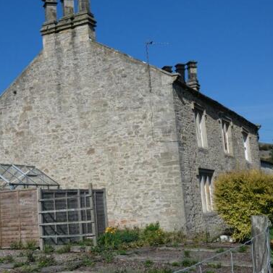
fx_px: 500
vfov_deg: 30.6
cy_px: 131
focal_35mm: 56
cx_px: 71
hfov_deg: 30.1
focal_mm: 7.3
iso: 80
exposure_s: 1/800
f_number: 5
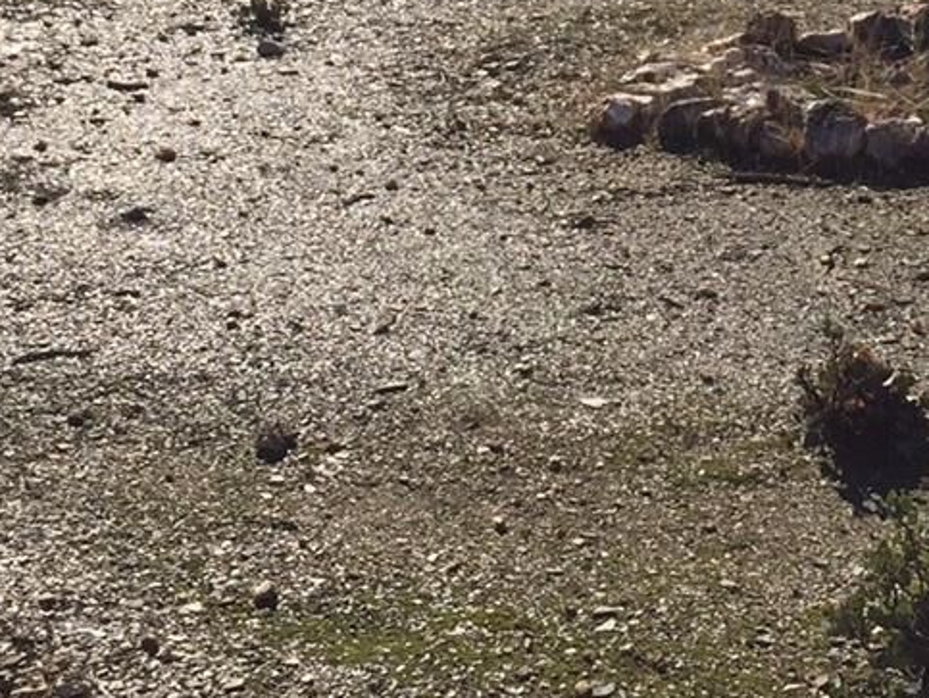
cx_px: 879
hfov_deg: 21.2
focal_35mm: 90
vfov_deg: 15.9
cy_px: -114
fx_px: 2417
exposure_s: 1/4405
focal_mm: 4.15
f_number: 2.2
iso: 32
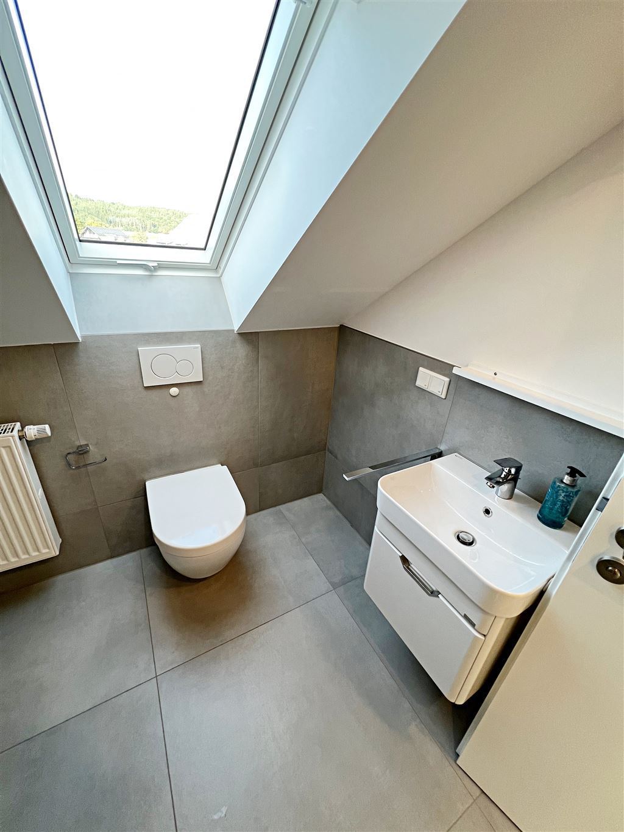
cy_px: 416
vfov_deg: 106.2
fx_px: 312
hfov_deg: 89.9
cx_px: 312
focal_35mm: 13
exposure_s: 1/99
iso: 100
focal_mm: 1.57
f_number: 1.8
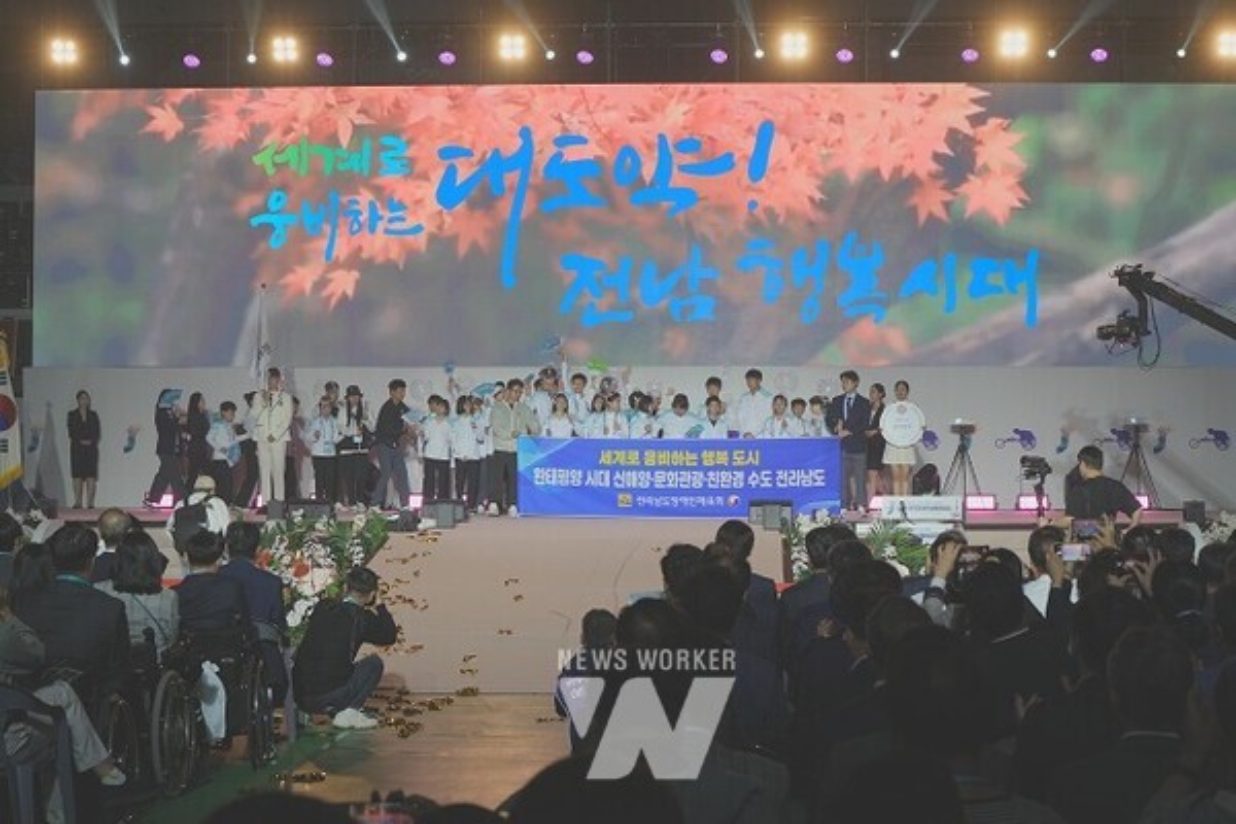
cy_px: 412
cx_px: 618
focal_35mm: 75
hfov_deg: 27.0
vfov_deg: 18.2
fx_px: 2575
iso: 1250
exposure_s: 1/250
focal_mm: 75
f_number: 9
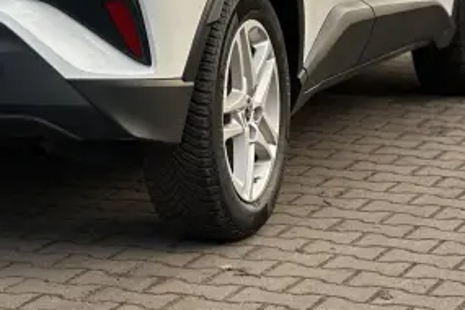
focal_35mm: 180
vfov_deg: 7.6
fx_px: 2325
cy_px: -44
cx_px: 42
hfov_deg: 11.3
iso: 32
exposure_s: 1/121
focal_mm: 9
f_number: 2.8
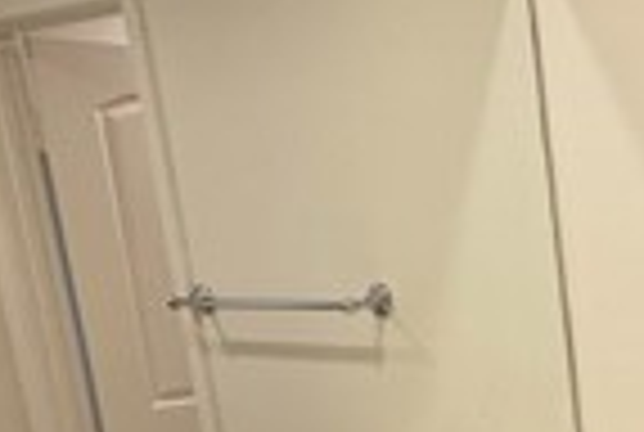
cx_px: 905
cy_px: 490
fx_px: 1165
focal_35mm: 65
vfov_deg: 20.0
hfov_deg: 25.2
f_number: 2.2
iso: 250
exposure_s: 1/60
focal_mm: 2.22
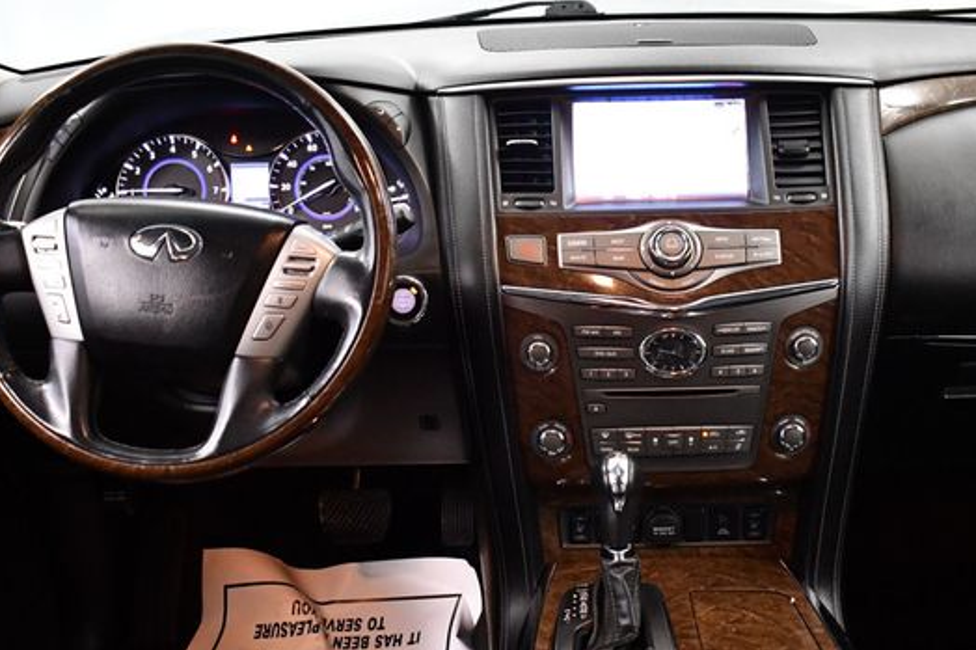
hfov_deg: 44.5
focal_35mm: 44
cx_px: 492
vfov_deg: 30.5
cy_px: 335
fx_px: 1192
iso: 3200
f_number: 3.5
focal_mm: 18
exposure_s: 1/80
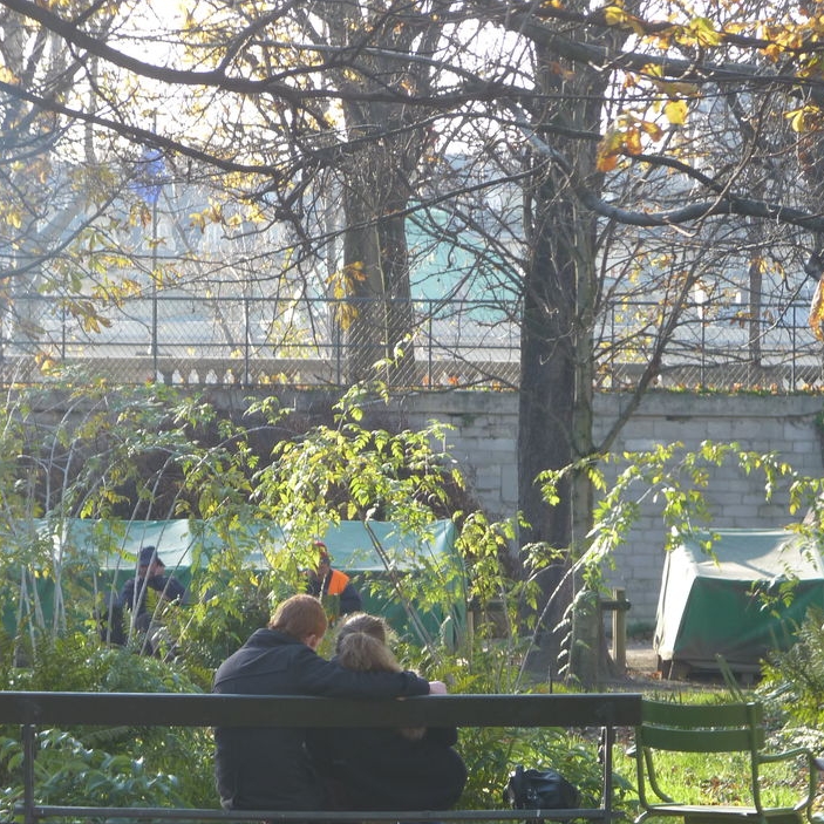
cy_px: 571
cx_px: 428
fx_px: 7244
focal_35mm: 269
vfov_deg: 6.5
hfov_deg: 6.5
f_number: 3.7
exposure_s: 1/50
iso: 80
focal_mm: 37.1
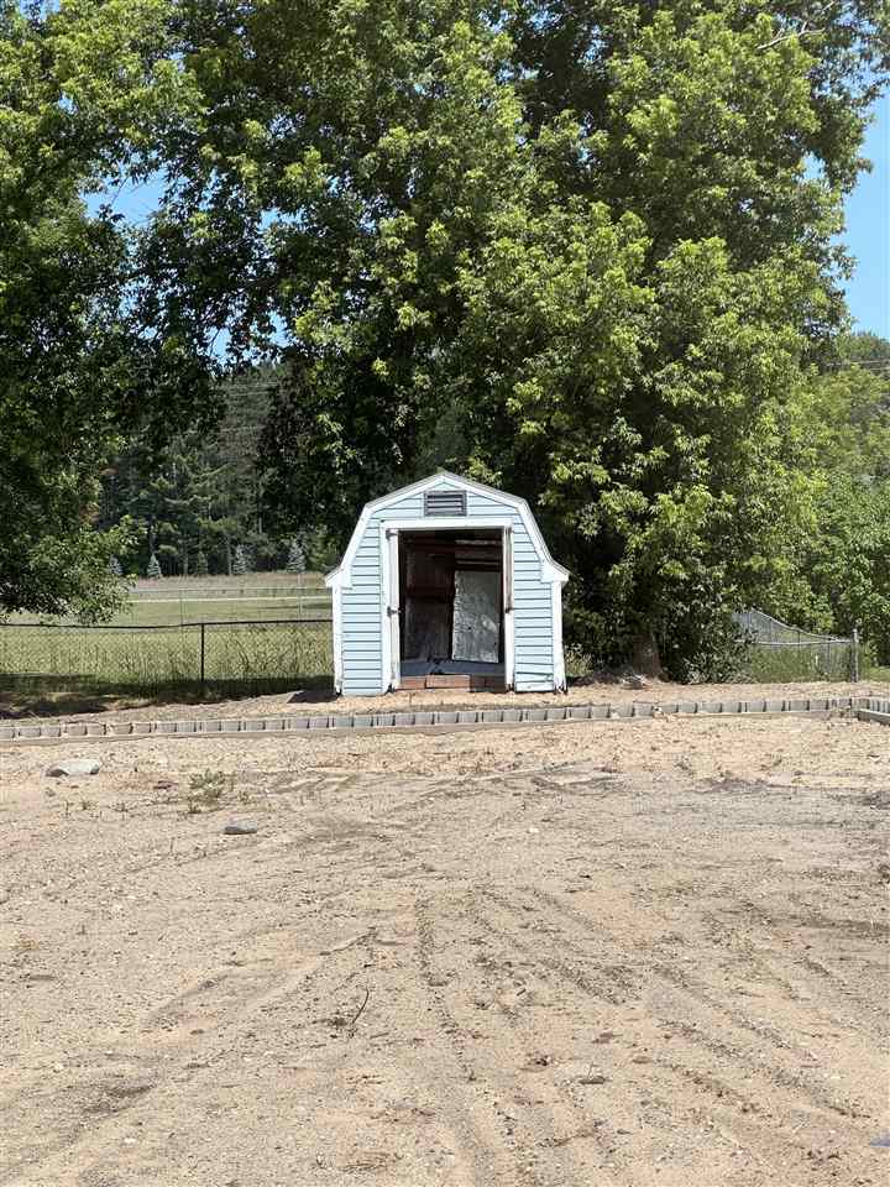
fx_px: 2640
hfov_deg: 19.1
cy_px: 594
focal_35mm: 77
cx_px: 445
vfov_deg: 25.3
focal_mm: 9
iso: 32
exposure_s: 1/737
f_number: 2.8
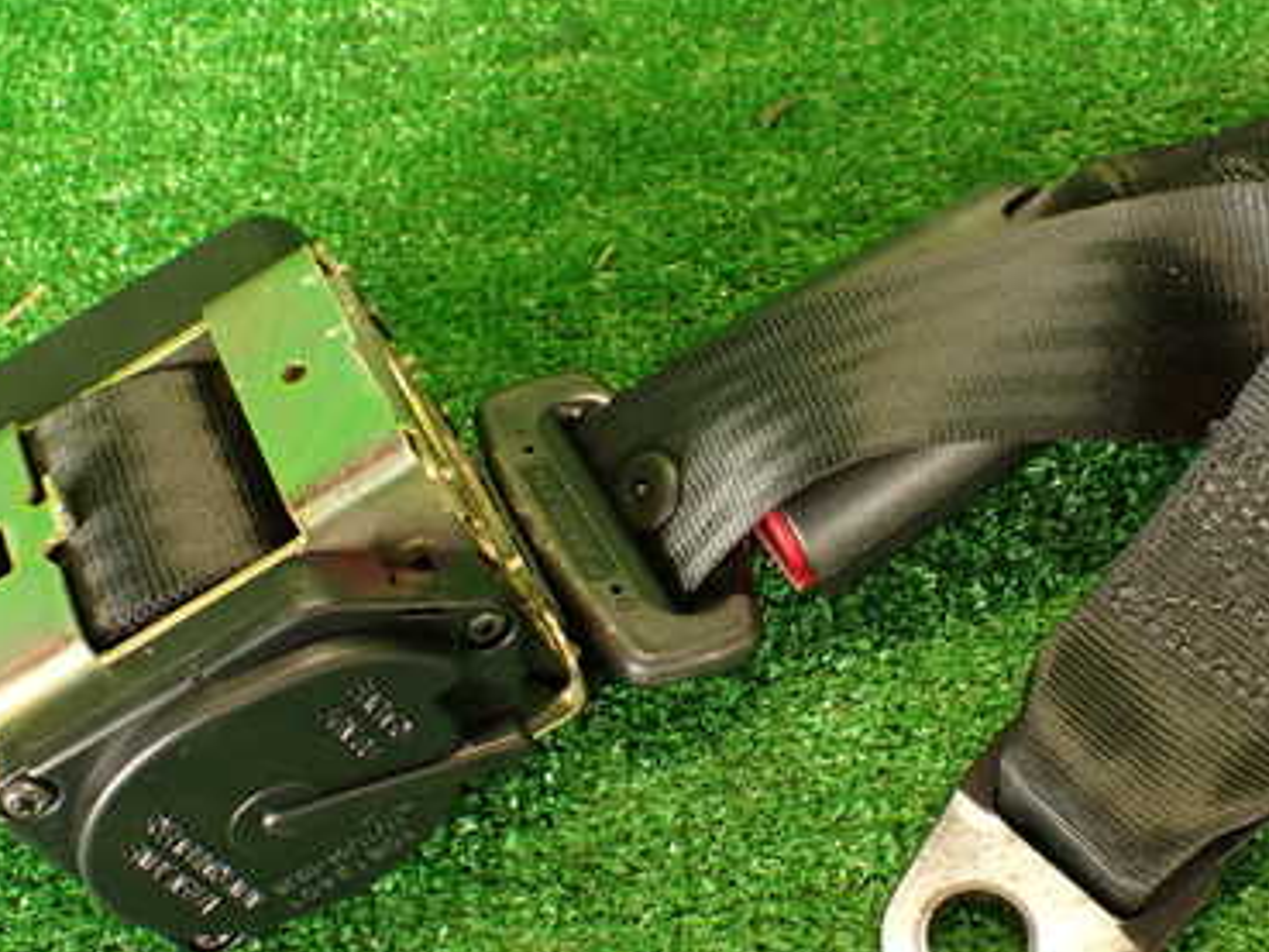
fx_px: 1907
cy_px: 516
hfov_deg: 36.8
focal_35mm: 52
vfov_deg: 28.0
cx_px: 712
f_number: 2.4
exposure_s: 1/30
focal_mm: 5.79
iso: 320
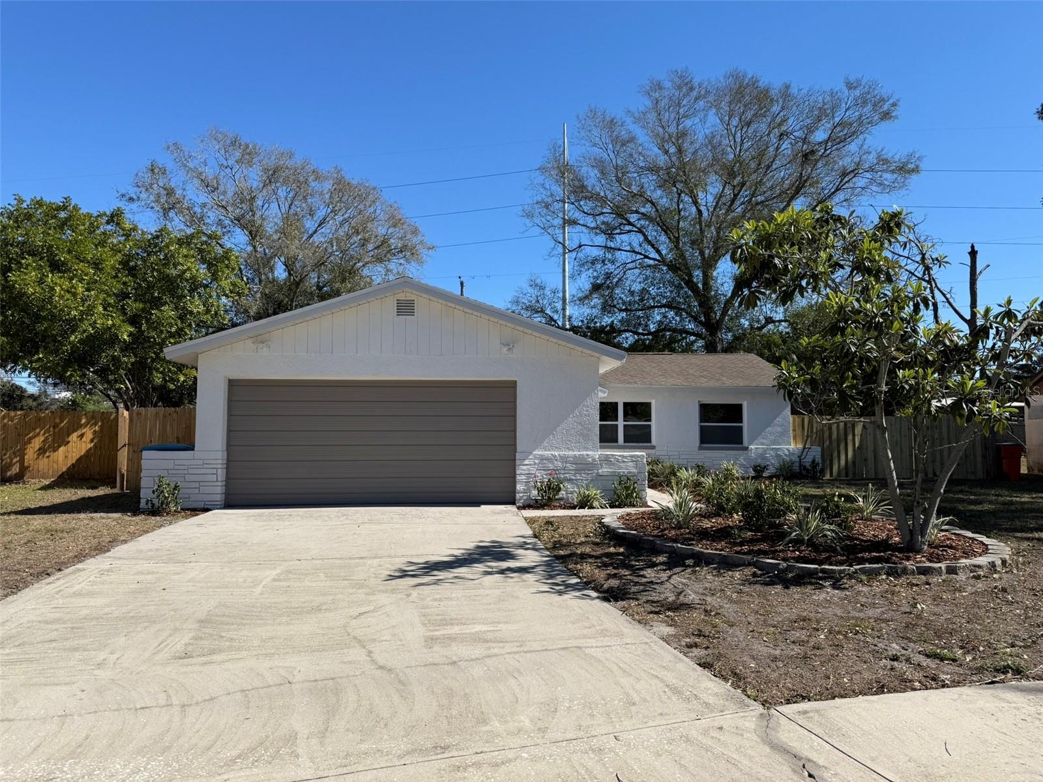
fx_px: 723
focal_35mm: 24
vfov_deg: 56.8
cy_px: 391
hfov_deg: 71.6
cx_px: 522
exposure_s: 1/5319
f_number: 1.78
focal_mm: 6.76
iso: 80
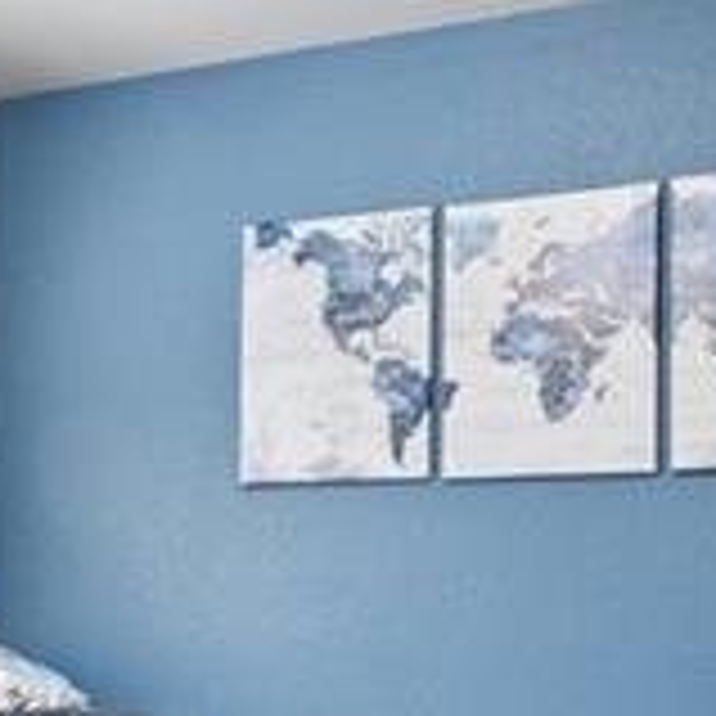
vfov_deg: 20.8
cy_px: 594
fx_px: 1919
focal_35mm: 82
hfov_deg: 19.5
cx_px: -207
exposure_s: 1/5
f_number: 11
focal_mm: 15
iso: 800
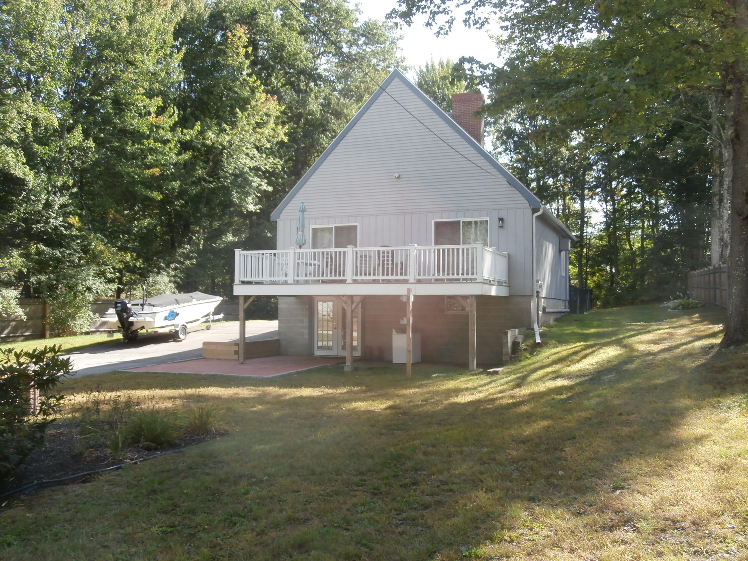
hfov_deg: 60.0
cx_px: 374
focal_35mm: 30
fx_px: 648
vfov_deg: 46.8
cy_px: 280
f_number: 3.5
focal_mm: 5.36
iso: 100
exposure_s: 1/200
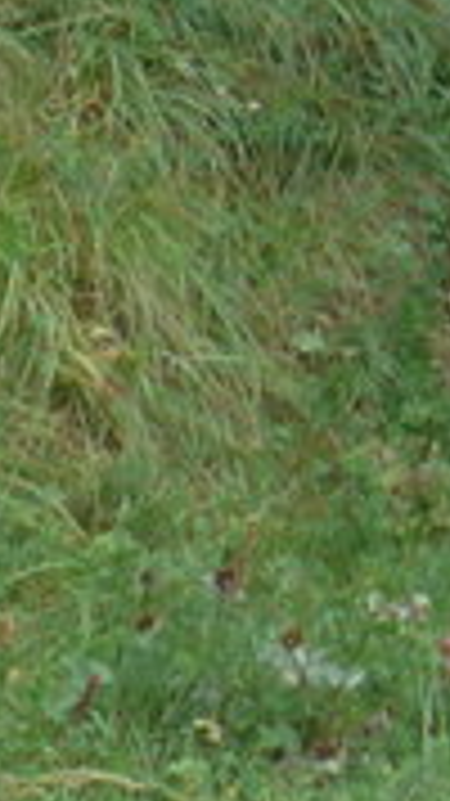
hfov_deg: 3.4
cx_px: 2092
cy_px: -900
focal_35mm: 337
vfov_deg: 6.2
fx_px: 7156
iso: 80
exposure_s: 1/200
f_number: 3
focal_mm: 9.5
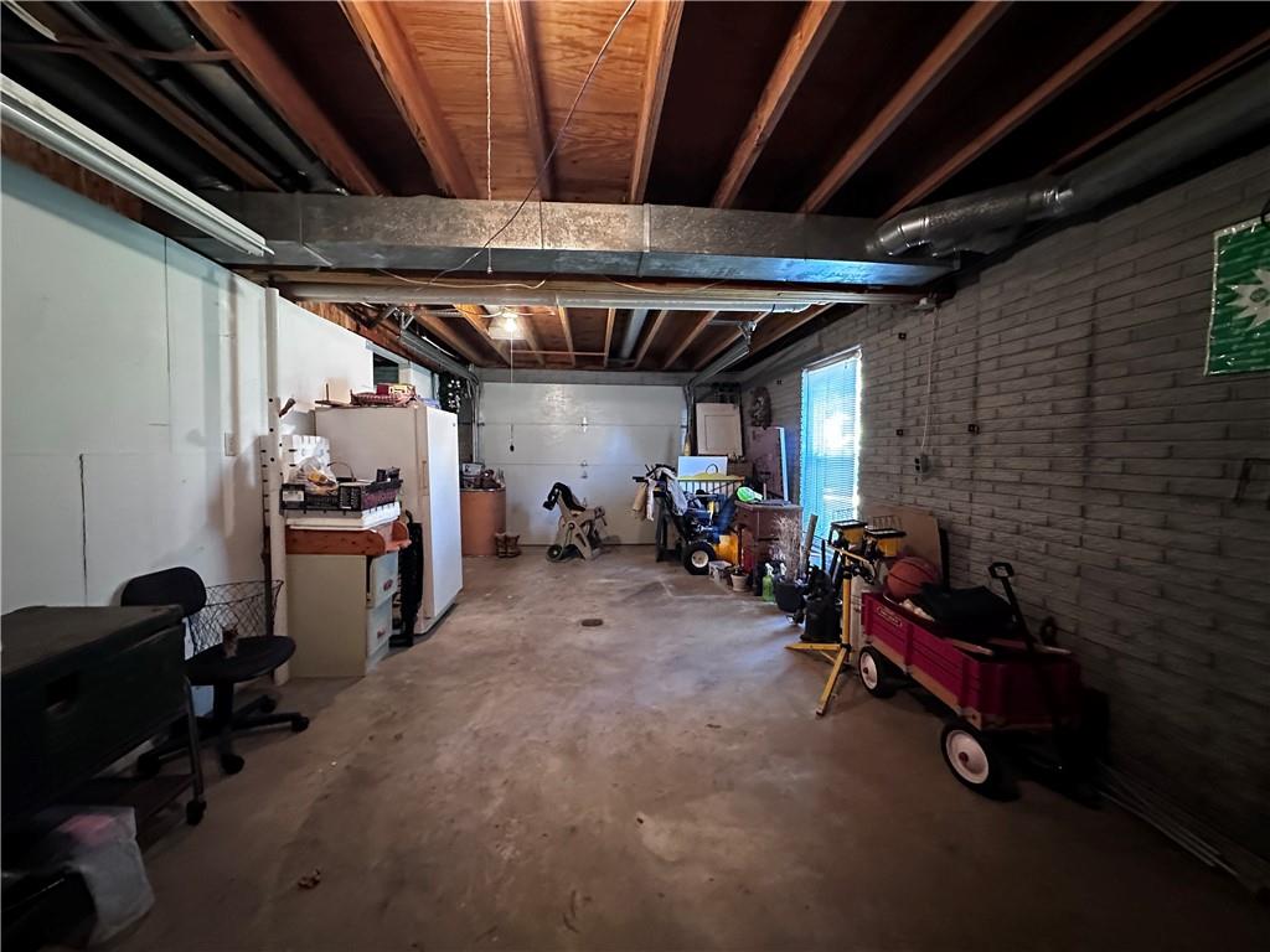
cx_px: 635
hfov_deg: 102.1
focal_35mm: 14
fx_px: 514
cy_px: 476
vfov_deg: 85.7
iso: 1000
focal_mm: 2.22
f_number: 2.2
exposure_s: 1/40
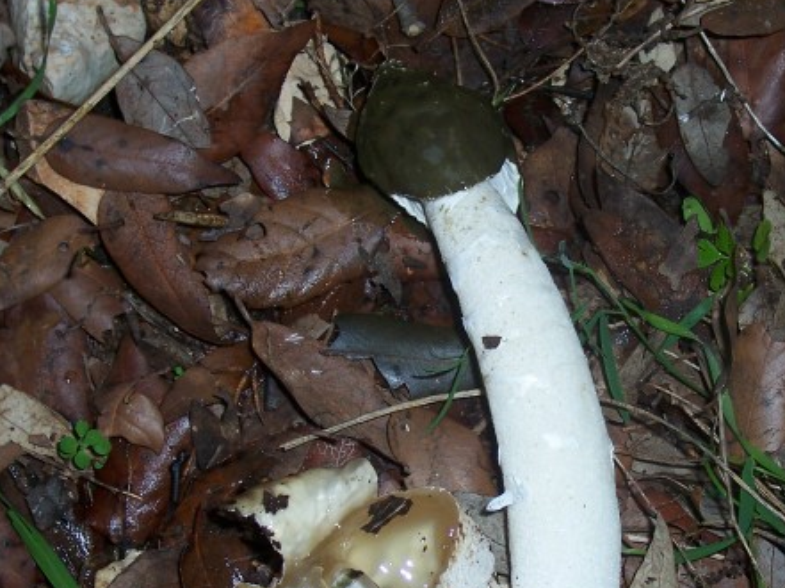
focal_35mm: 77
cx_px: 538
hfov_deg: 25.2
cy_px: 412
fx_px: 1745
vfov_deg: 19.0
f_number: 3.4
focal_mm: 8.6
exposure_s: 1/60
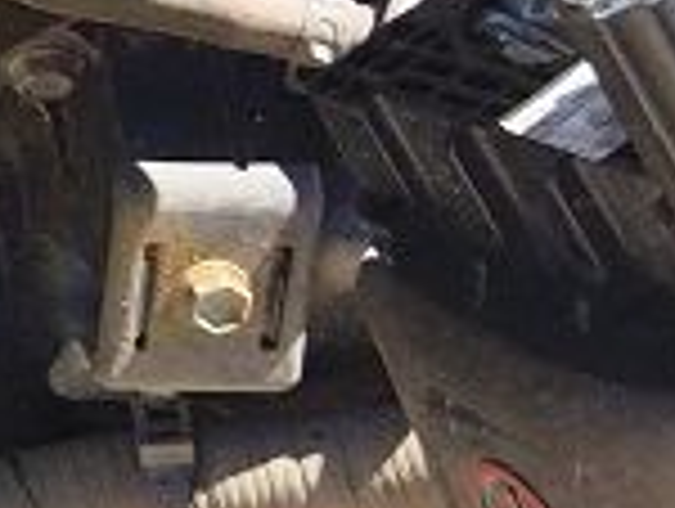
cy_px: -157
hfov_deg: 8.1
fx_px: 4219
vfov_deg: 6.8
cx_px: -1210
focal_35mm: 216
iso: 100
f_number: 1.79
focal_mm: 4.71
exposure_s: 1/1030
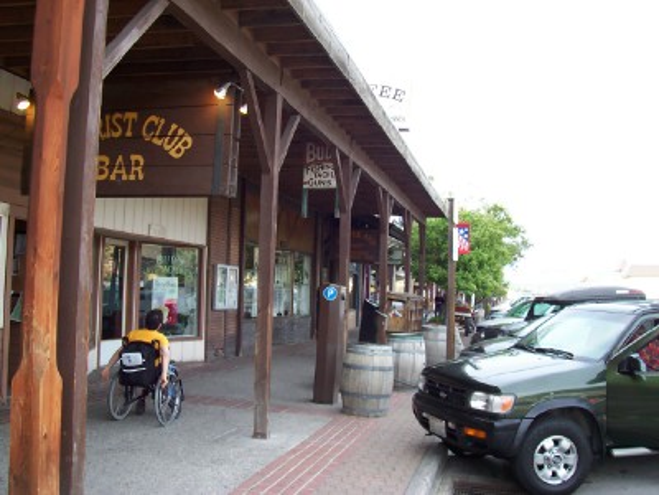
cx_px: 330
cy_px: 248
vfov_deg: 38.7
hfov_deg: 50.1
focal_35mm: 37
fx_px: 704
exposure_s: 1/180
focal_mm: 5.6
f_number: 2.8
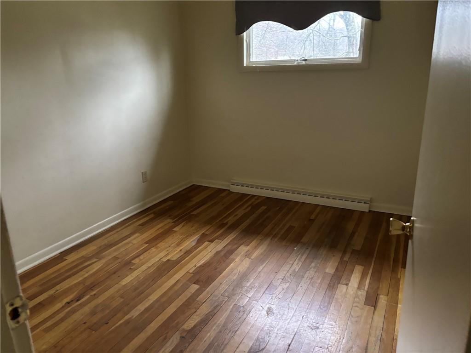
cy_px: 176
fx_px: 354
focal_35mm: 26
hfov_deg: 67.3
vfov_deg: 53.1
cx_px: 236
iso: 640
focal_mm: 5.96
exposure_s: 1/30
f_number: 1.6
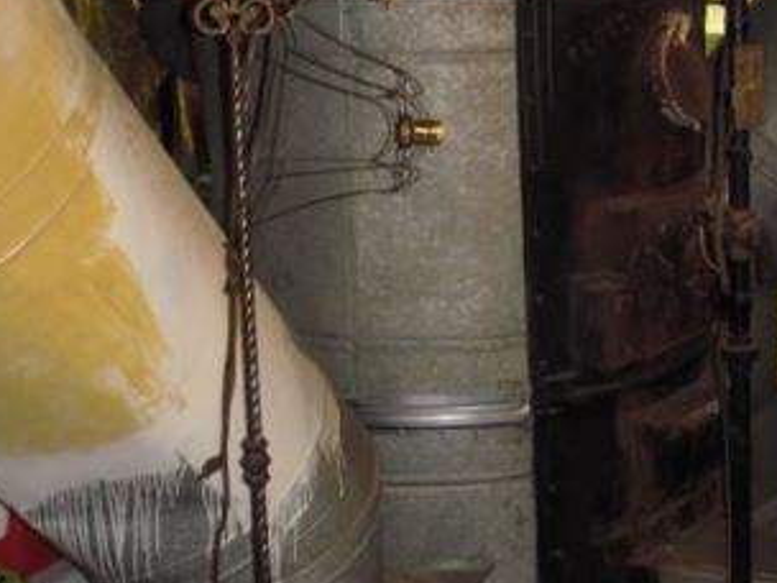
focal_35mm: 72
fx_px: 1616
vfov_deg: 20.3
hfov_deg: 27.0
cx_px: 478
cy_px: 153
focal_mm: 6.7
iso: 160
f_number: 3.5
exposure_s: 1/30
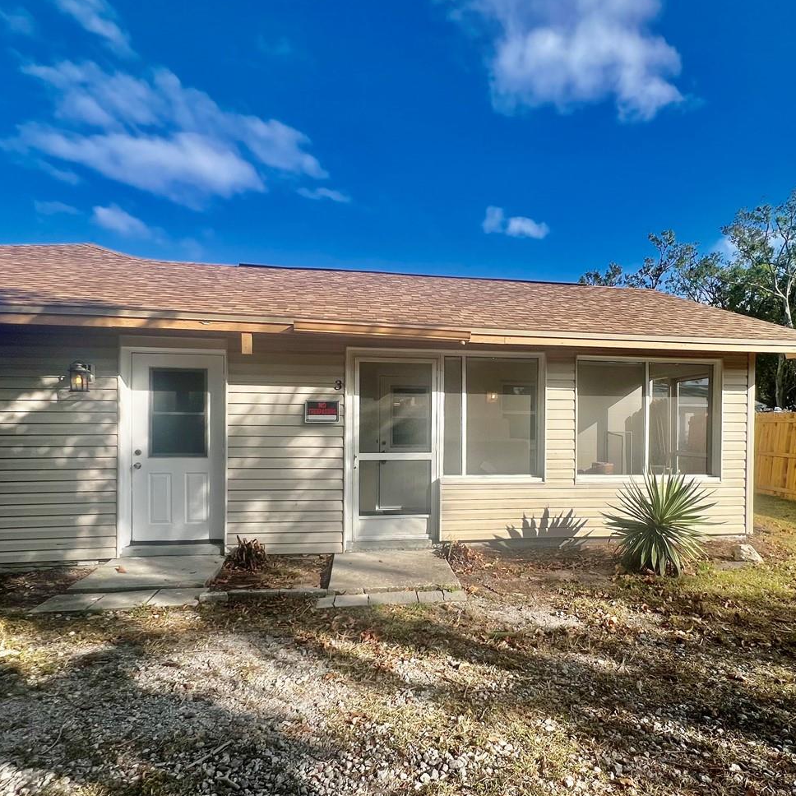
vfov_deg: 77.5
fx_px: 494
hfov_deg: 77.4
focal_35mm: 19
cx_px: 445
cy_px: 437
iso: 32
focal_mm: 1.57
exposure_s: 1/1488
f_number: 1.8
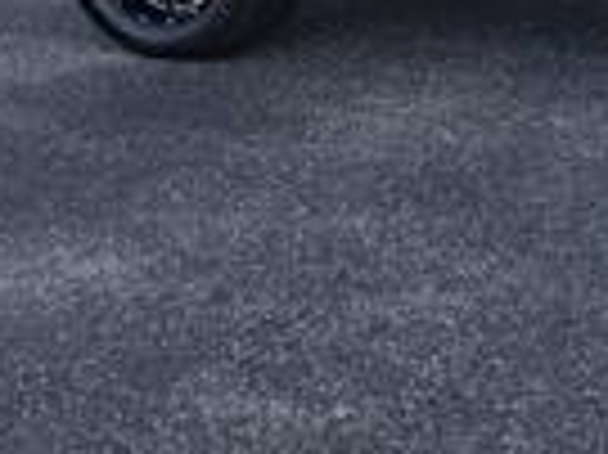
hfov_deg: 18.9
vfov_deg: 15.7
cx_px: 1004
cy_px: -243
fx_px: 1509
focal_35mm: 86
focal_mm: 5.4
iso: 25
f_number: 1.8
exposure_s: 1/625
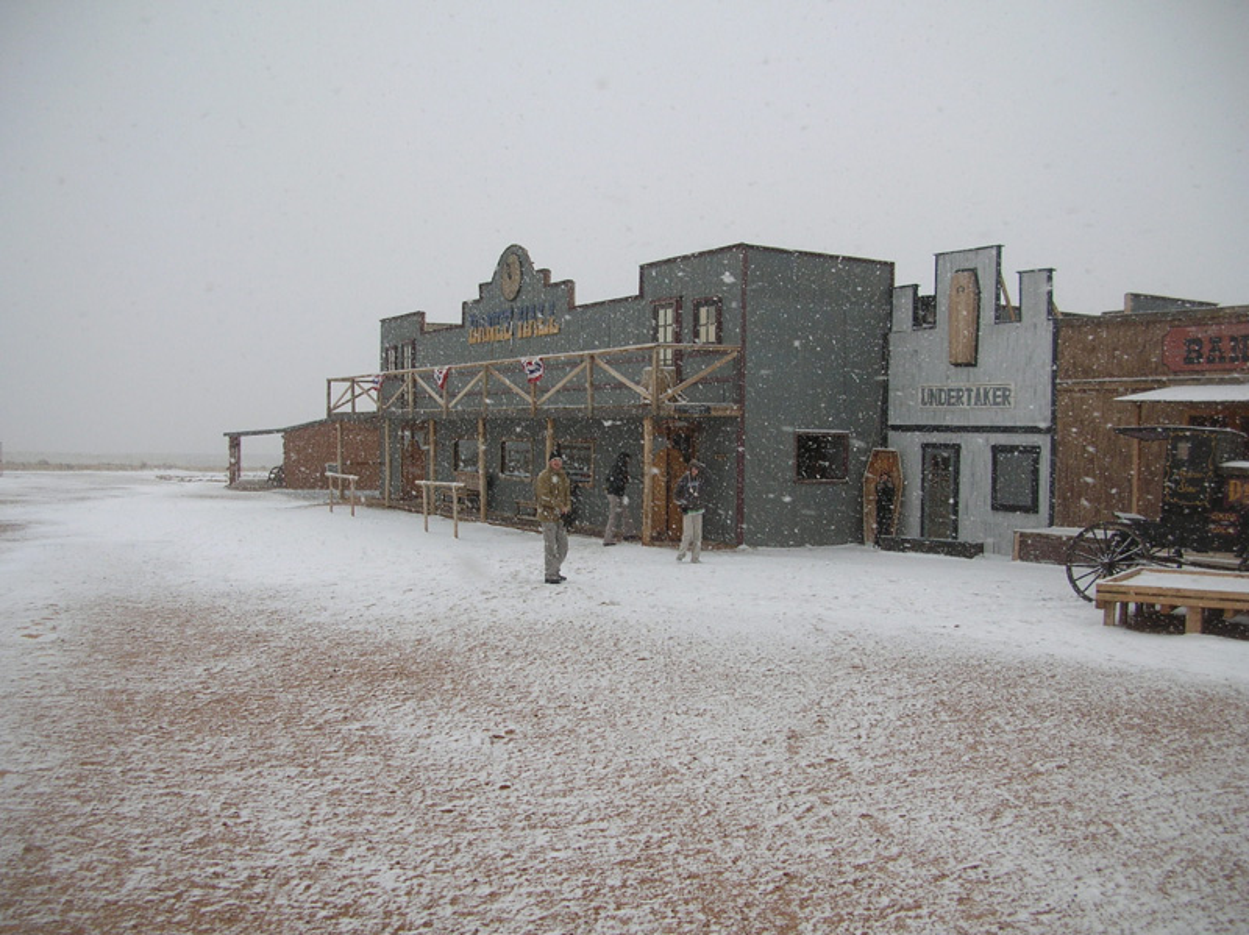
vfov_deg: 40.7
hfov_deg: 52.7
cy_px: 468
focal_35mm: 35
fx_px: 1262
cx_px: 624
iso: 50
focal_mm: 5.8
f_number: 2.8
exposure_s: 1/343
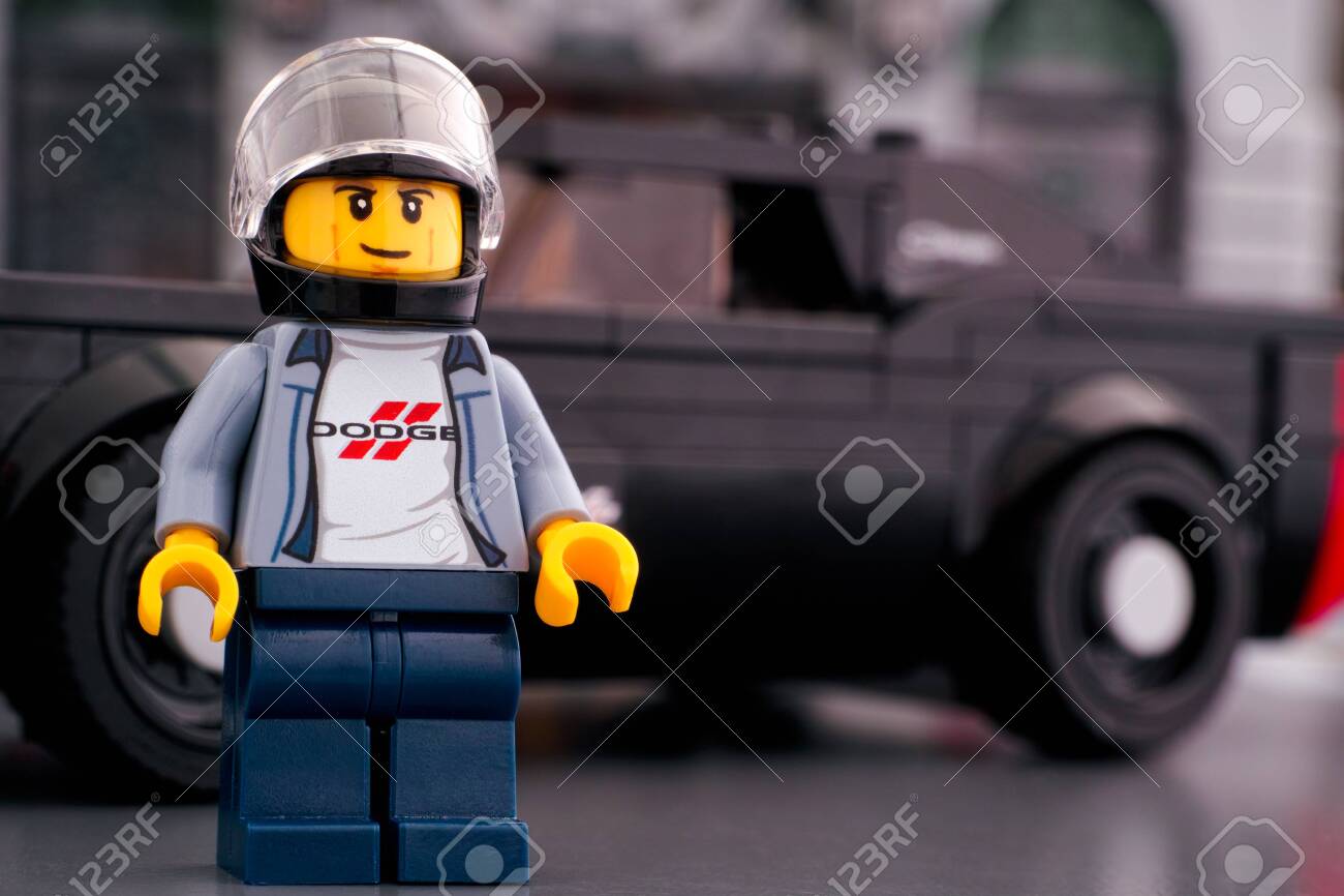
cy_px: 448
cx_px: 672
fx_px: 2799
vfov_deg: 18.2
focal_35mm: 75
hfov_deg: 27.0
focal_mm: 50
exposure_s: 5
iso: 100
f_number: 11
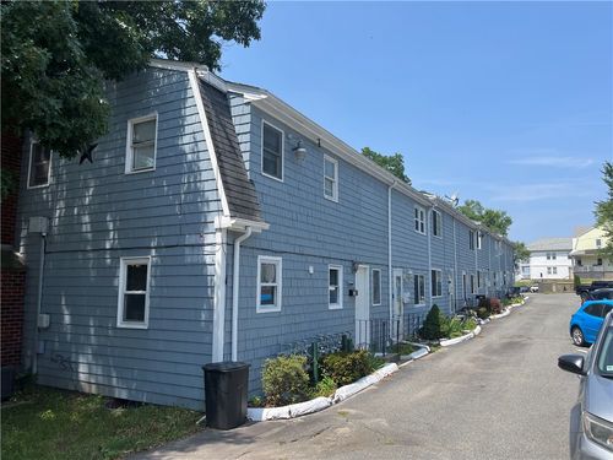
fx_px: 460
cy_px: 230
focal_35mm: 26
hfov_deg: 67.3
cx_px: 306
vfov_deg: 53.1
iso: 50
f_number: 1.6
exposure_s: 1/2632
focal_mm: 5.1
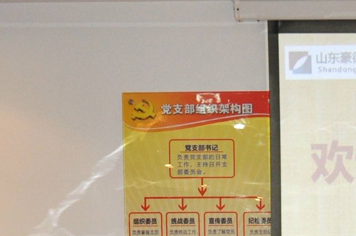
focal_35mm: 169
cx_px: 517
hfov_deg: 11.7
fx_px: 1669
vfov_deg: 7.6
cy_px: 567
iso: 800
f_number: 3.8
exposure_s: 1/60
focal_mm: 22
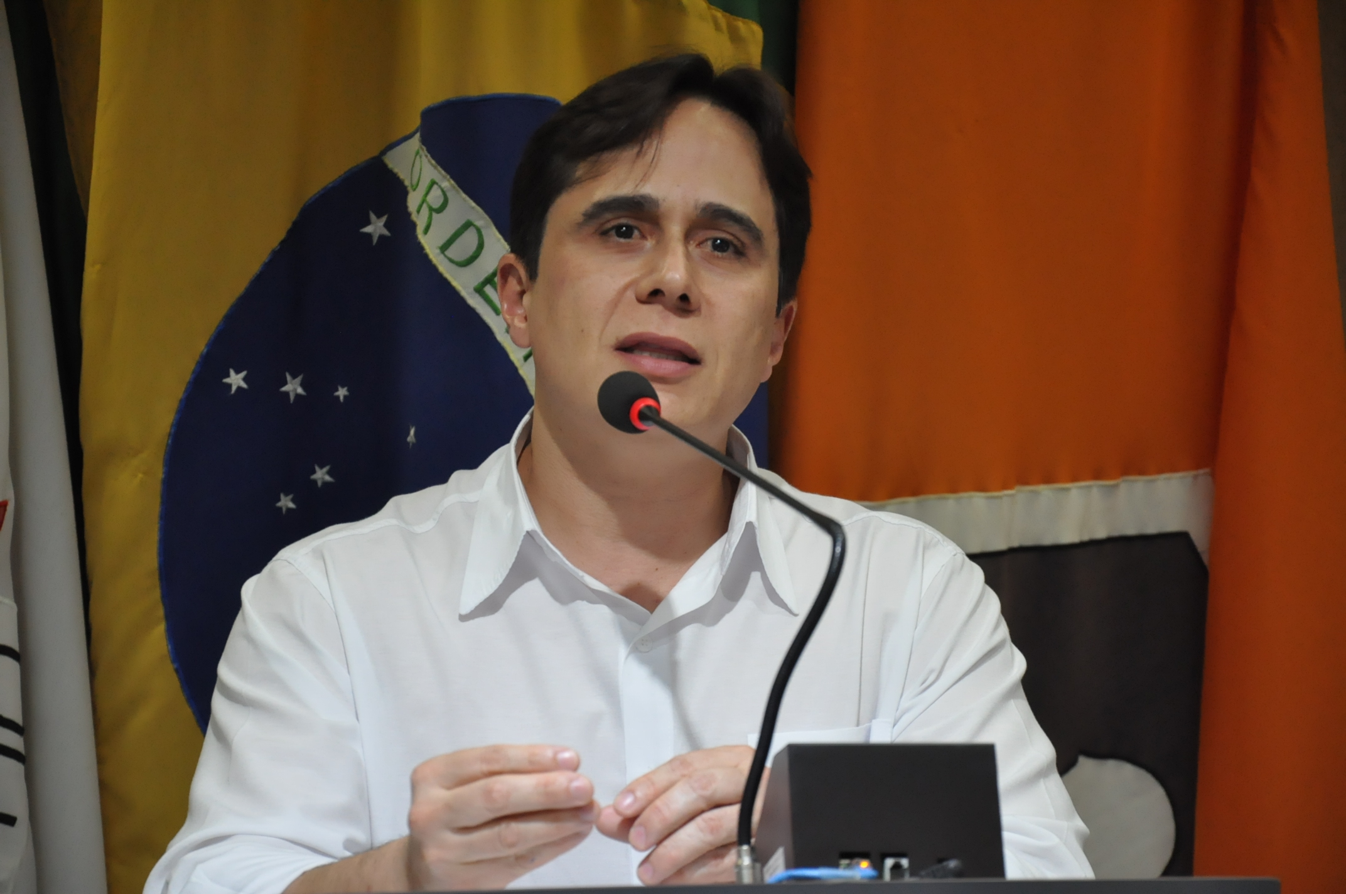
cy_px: 447
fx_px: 5489
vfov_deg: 9.3
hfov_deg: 14.0
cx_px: 673
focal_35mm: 147
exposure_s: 1/200
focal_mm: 98
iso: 2000
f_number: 5.6
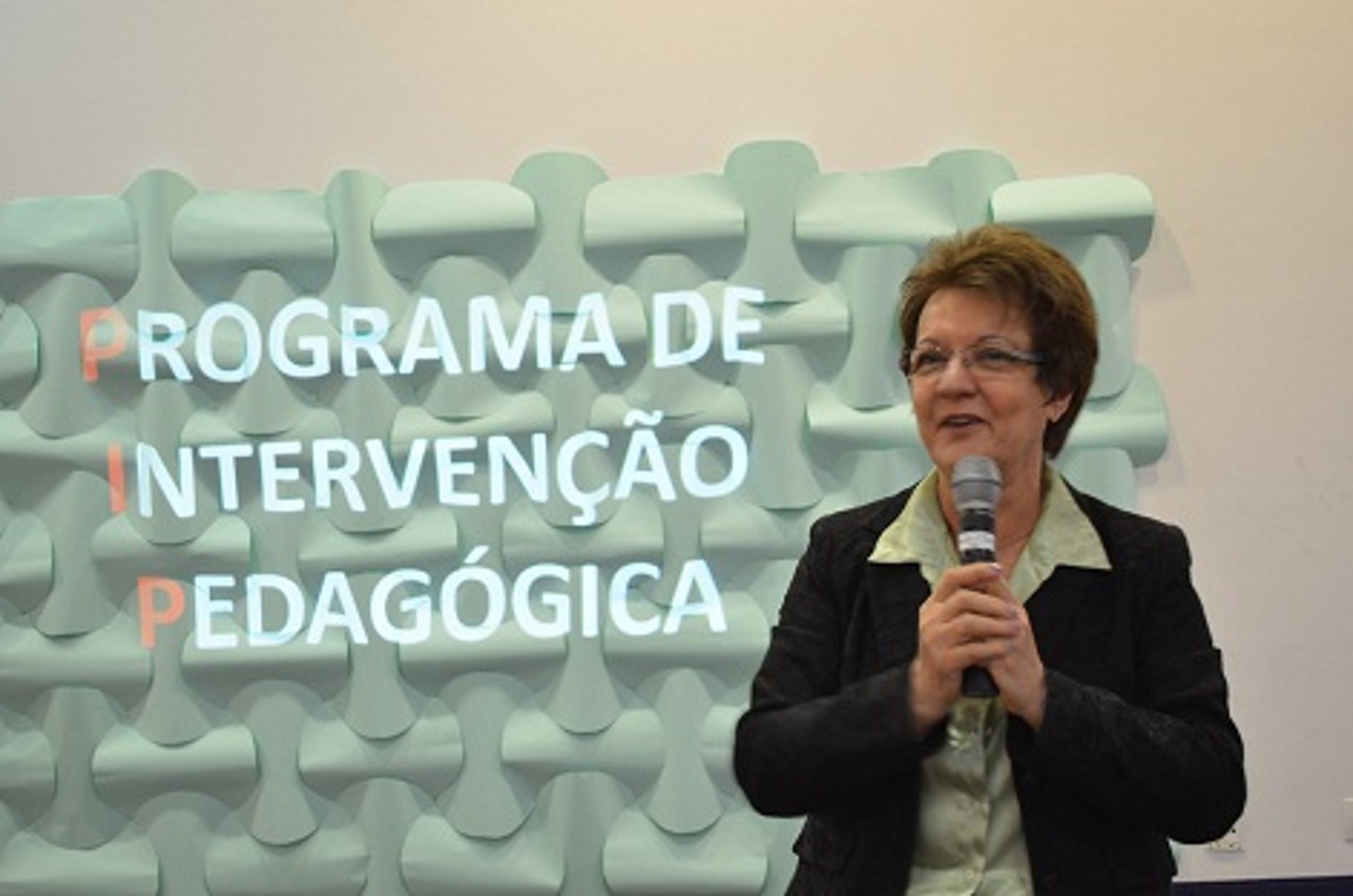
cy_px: 448
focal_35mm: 52
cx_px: 676
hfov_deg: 37.9
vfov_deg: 25.6
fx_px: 1969
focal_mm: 35
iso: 900
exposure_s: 1/15
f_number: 5
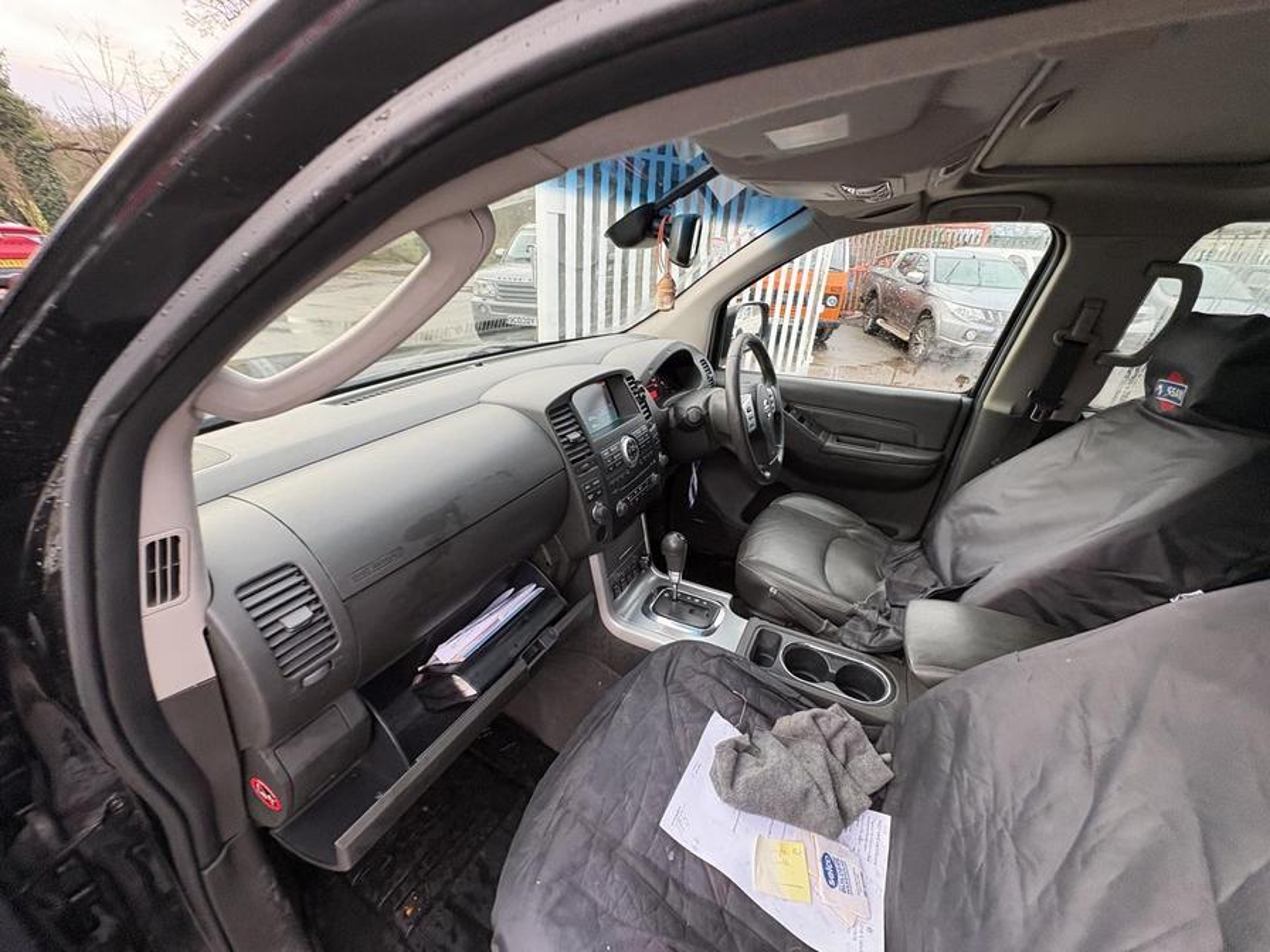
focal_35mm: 14
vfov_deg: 85.7
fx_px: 514
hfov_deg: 102.1
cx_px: 635
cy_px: 476
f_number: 2.2
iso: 250
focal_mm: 2.22
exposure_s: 1/91
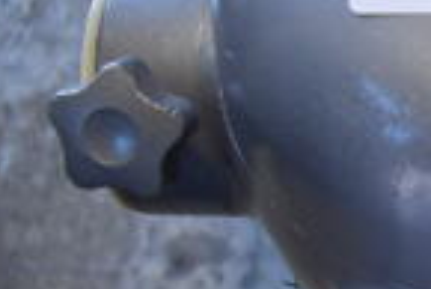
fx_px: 1510
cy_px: 268
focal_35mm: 126
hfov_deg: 13.8
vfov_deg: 10.8
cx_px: 868
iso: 800
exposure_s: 1/125
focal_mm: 20
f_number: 3.5
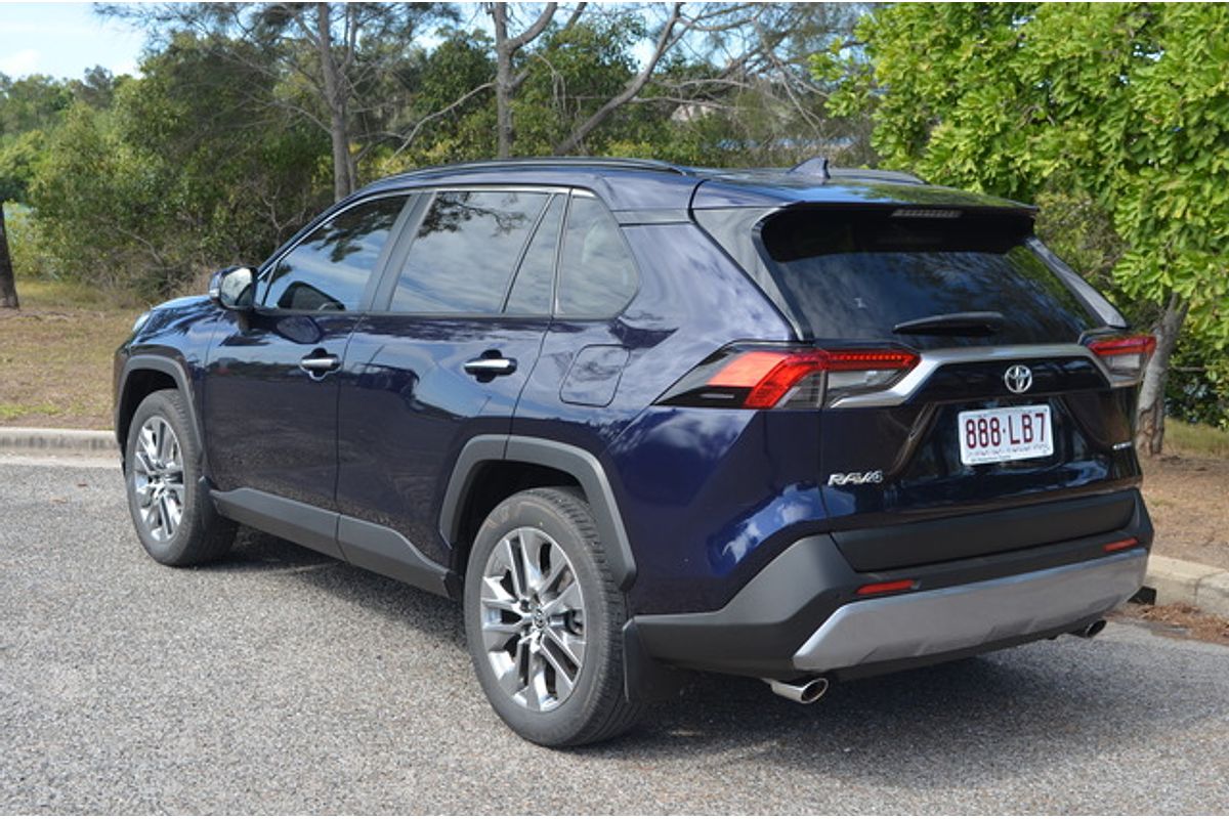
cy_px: 410
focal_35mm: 48
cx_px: 614
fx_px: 1639
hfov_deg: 41.1
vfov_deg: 28.1
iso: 200
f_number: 8
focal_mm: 32
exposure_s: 1/250
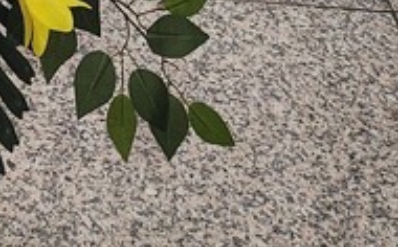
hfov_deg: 16.4
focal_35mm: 120
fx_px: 1299
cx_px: -134
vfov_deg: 8.1
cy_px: -635
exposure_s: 1/120
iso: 320
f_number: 1.8
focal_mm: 5.4
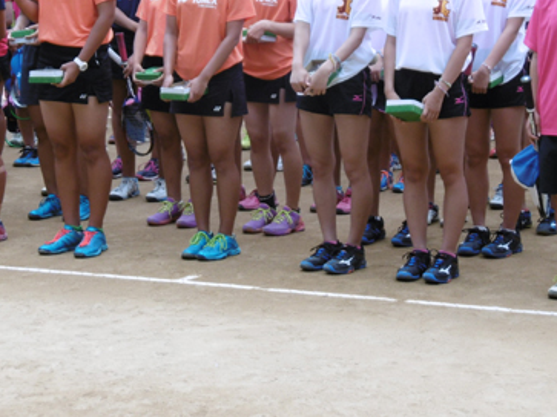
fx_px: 2075
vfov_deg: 11.5
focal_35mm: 129
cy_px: 107
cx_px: 311
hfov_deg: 15.3
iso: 100
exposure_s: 1/100
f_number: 4.5
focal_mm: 14
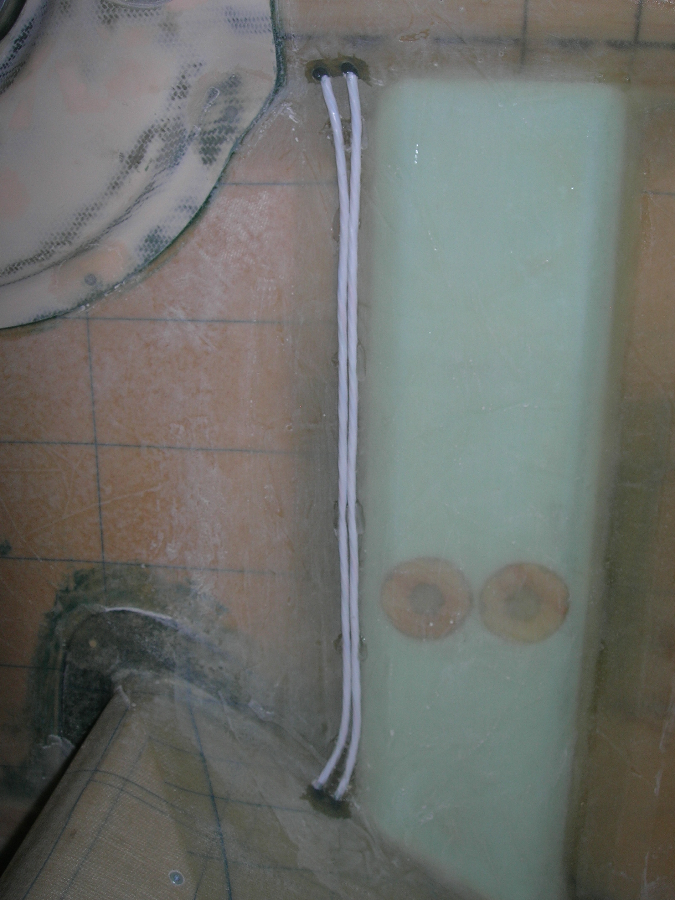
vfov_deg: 47.9
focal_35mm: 39
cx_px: 335
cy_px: 445
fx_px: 1014
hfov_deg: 36.8
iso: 64
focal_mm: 7.8
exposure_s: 1/60.1
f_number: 4.8
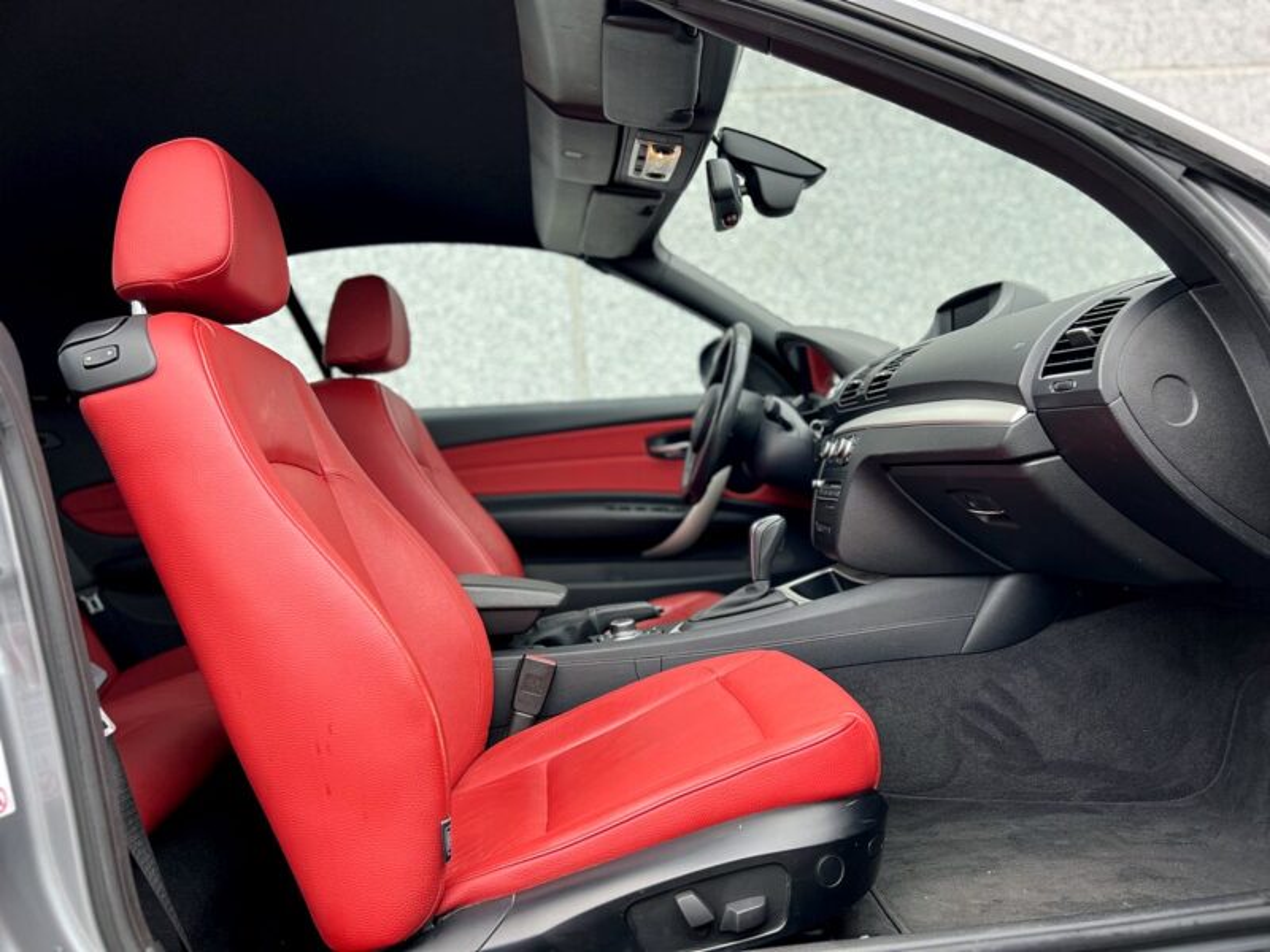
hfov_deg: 67.3
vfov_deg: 53.1
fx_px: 954
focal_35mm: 26
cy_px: 476
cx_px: 635
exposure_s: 1/216
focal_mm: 5.7
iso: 40
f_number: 1.5
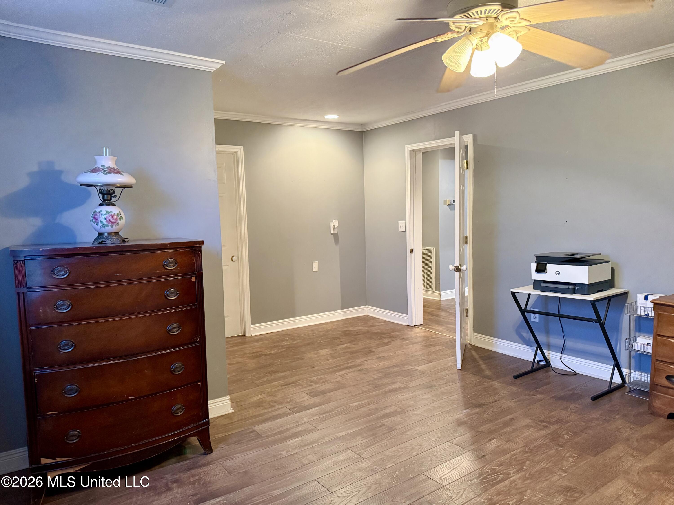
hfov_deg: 71.6
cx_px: 337
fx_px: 467
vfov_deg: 56.8
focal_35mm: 24
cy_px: 252
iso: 640
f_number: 1.78
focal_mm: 6.76
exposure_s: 1/60
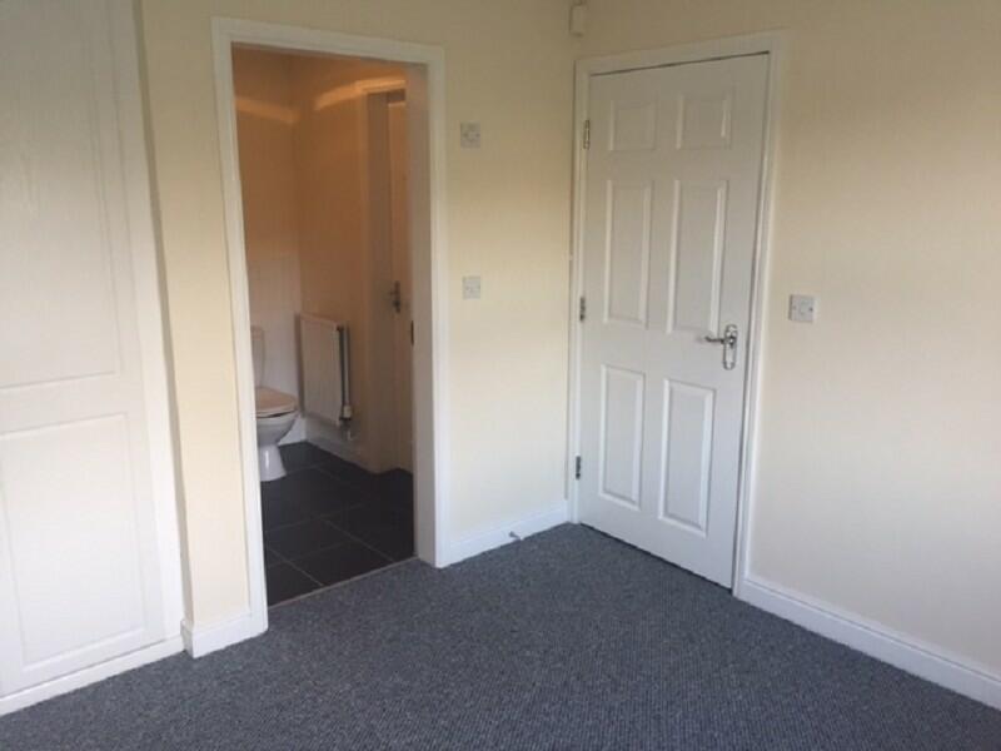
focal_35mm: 29
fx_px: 839
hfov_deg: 61.7
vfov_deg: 48.2
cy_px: 376
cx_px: 500
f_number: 2.2
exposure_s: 1/33
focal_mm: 4.15
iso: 80
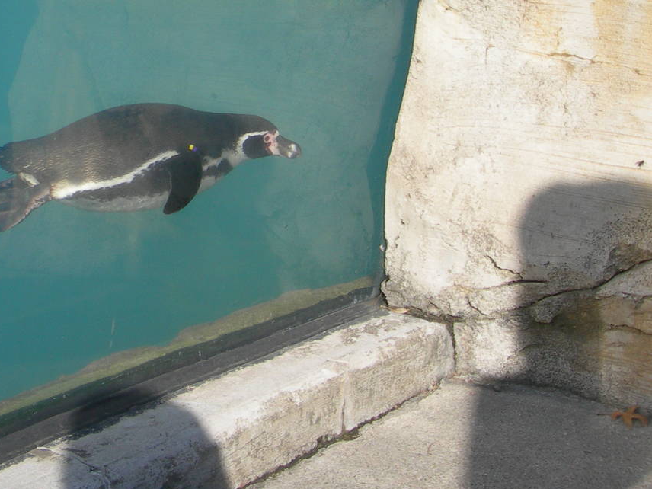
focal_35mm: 71
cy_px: 79
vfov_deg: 20.4
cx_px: 62
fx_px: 1337
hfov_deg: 26.5
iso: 50
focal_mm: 7.8
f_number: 4.8
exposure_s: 1/334
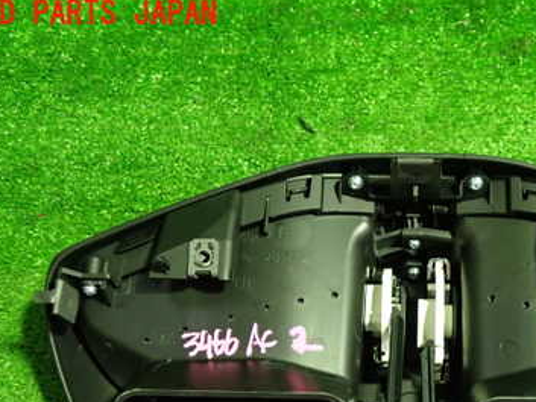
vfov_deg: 27.8
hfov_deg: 36.7
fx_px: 790
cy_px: 337
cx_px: 396
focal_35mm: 51
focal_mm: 5.4
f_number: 2.3
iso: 500
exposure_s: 1/30
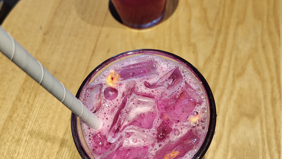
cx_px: 141
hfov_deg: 58.0
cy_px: 79
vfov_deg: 34.6
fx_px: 254
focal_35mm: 34
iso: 320
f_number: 1.8
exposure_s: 1/60
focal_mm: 5.56
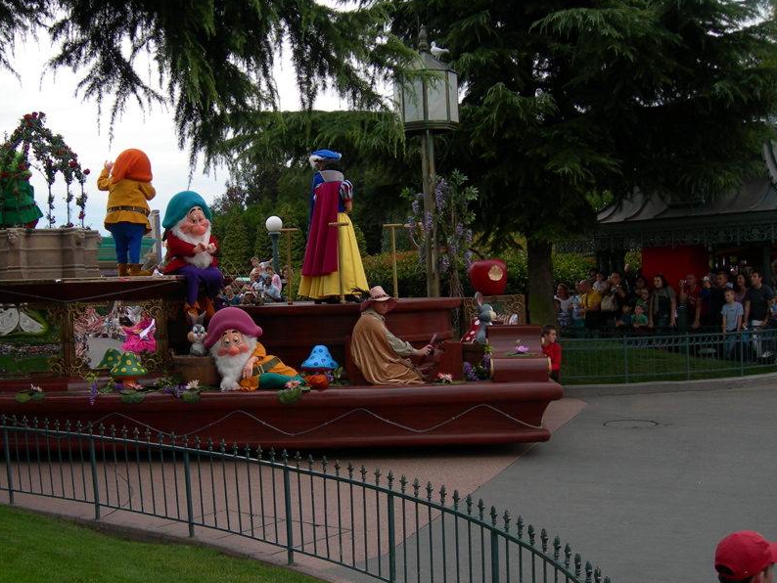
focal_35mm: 49
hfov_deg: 38.6
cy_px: 326
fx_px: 1100
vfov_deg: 29.7
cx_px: 288
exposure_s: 1/164
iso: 50
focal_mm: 7.8
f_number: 2.8
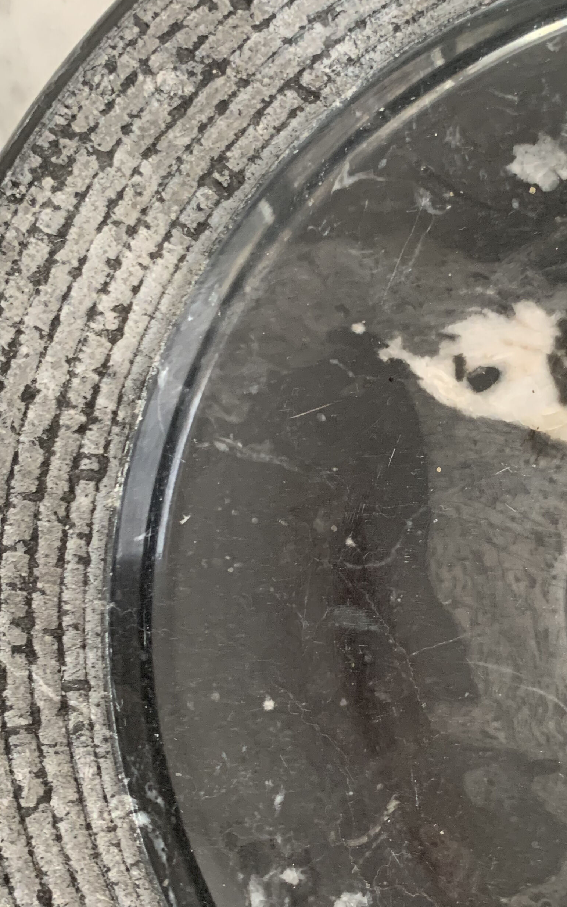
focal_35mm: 45
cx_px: 388
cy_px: 507
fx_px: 1113
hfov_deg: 28.4
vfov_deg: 44.3
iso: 250
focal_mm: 4.25
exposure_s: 1/60
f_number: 1.8
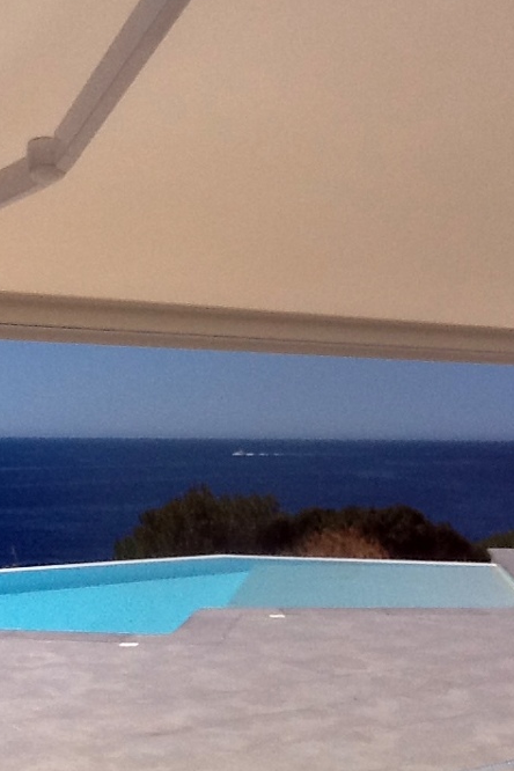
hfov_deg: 29.6
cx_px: 159
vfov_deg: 43.6
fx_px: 964
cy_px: 385
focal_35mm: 45
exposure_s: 1/3344
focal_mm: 2.03
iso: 80
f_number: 2.4
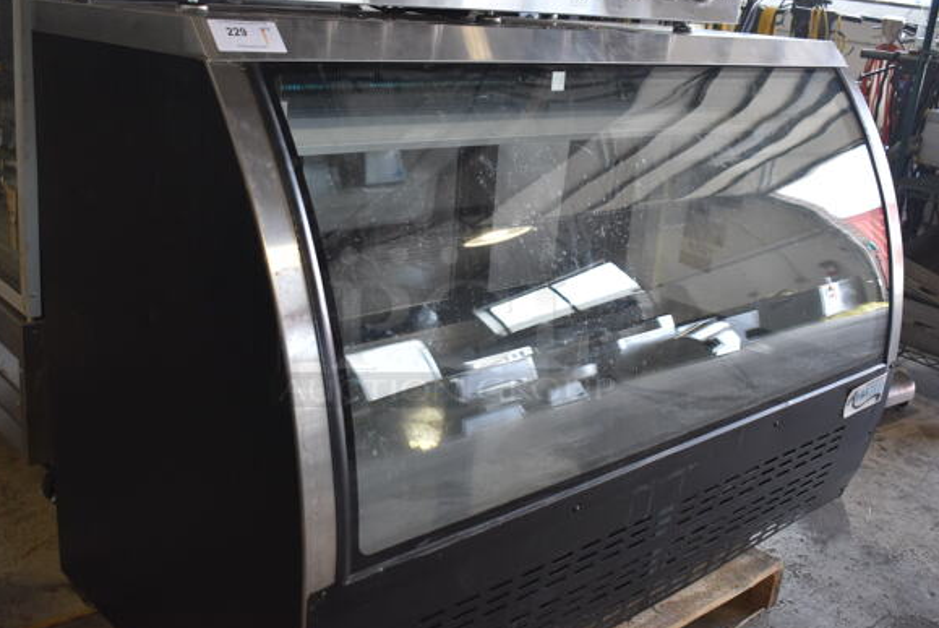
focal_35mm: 40
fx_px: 1032
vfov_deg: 33.8
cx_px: 449
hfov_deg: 48.9
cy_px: 321
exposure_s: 1/125
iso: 800
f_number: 4
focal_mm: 25
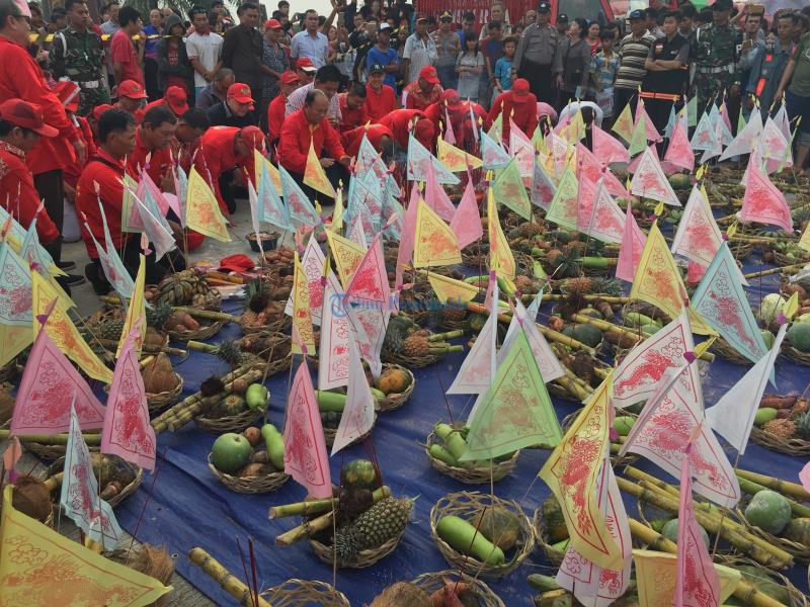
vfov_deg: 48.2
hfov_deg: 61.7
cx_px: 405
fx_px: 679
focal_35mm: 29
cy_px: 304
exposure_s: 1/455
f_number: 2.2
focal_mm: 4.15
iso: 25
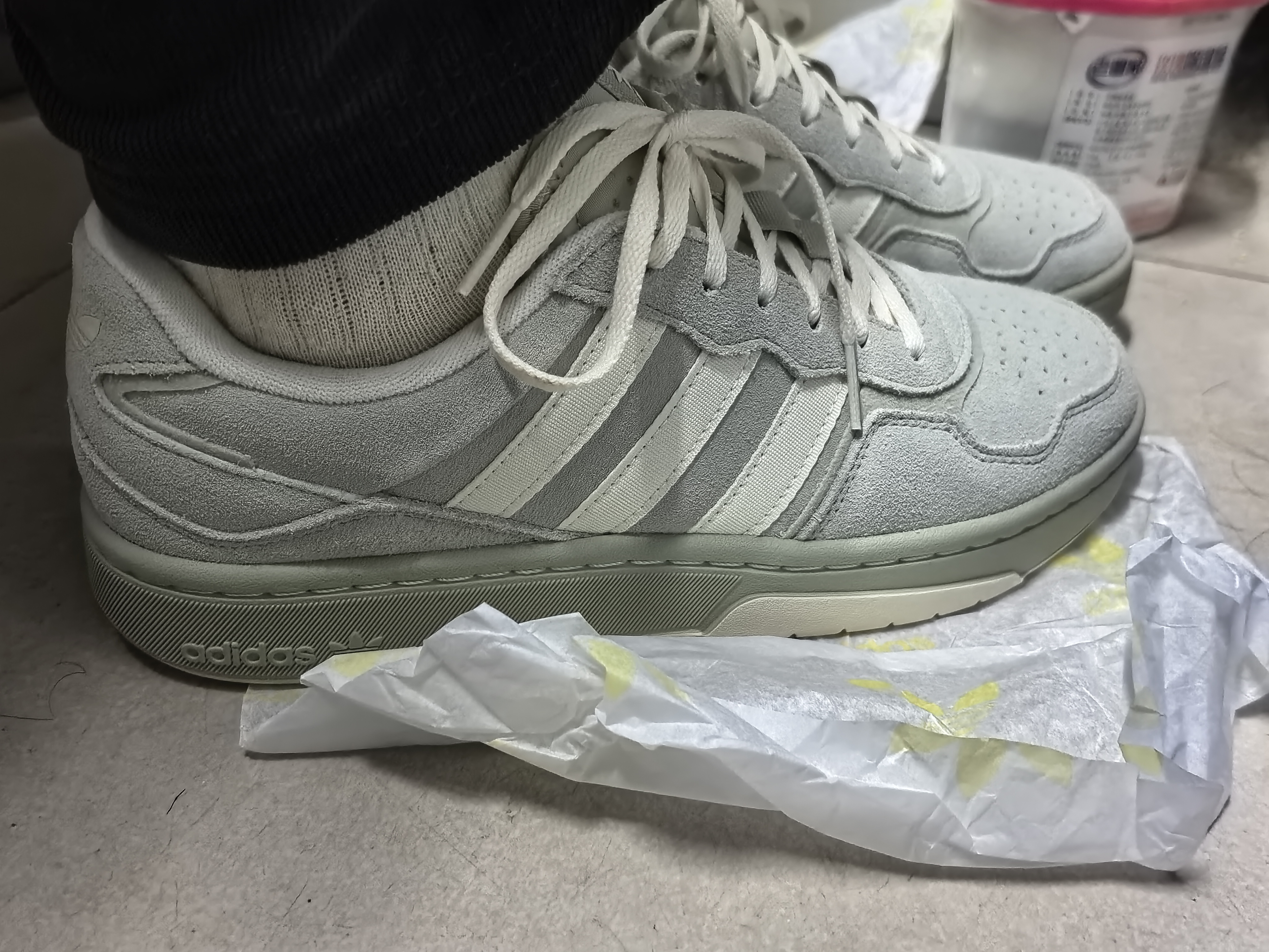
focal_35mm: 36
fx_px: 1320
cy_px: 476
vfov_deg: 39.7
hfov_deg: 51.4
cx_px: 634
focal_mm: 5.75
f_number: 1.4
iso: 500
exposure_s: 1/33.3
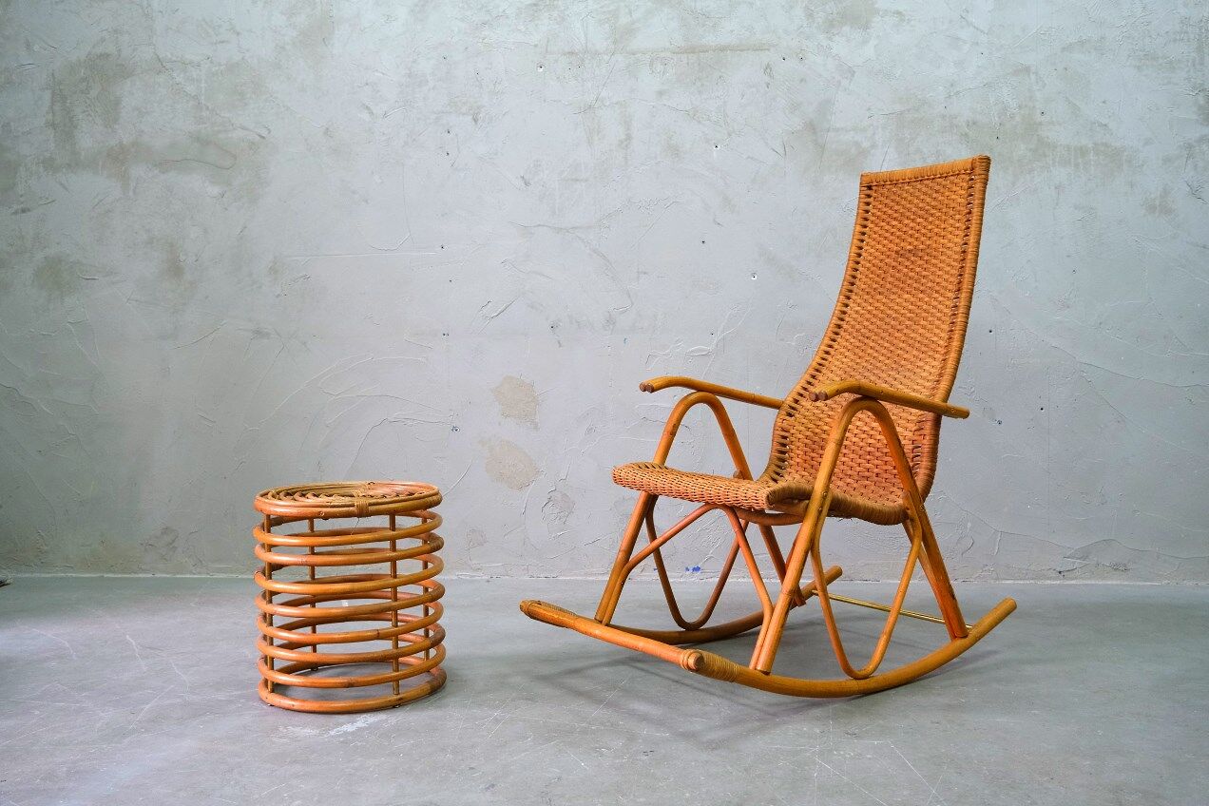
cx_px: 604
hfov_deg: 58.7
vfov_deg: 41.1
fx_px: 1075
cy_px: 403
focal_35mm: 32
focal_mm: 21.2
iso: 1600
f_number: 4
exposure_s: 1/30
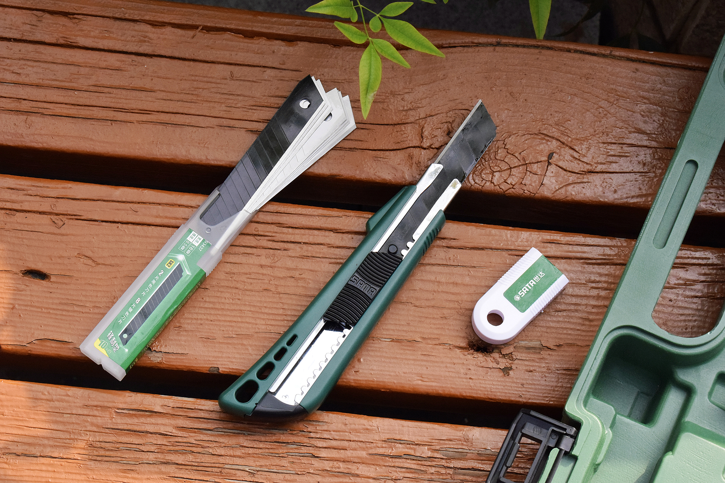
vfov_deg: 16.6
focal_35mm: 82
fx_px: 1661
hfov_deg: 24.6
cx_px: 362
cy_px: 242
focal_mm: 55
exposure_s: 1/800
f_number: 14
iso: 3200
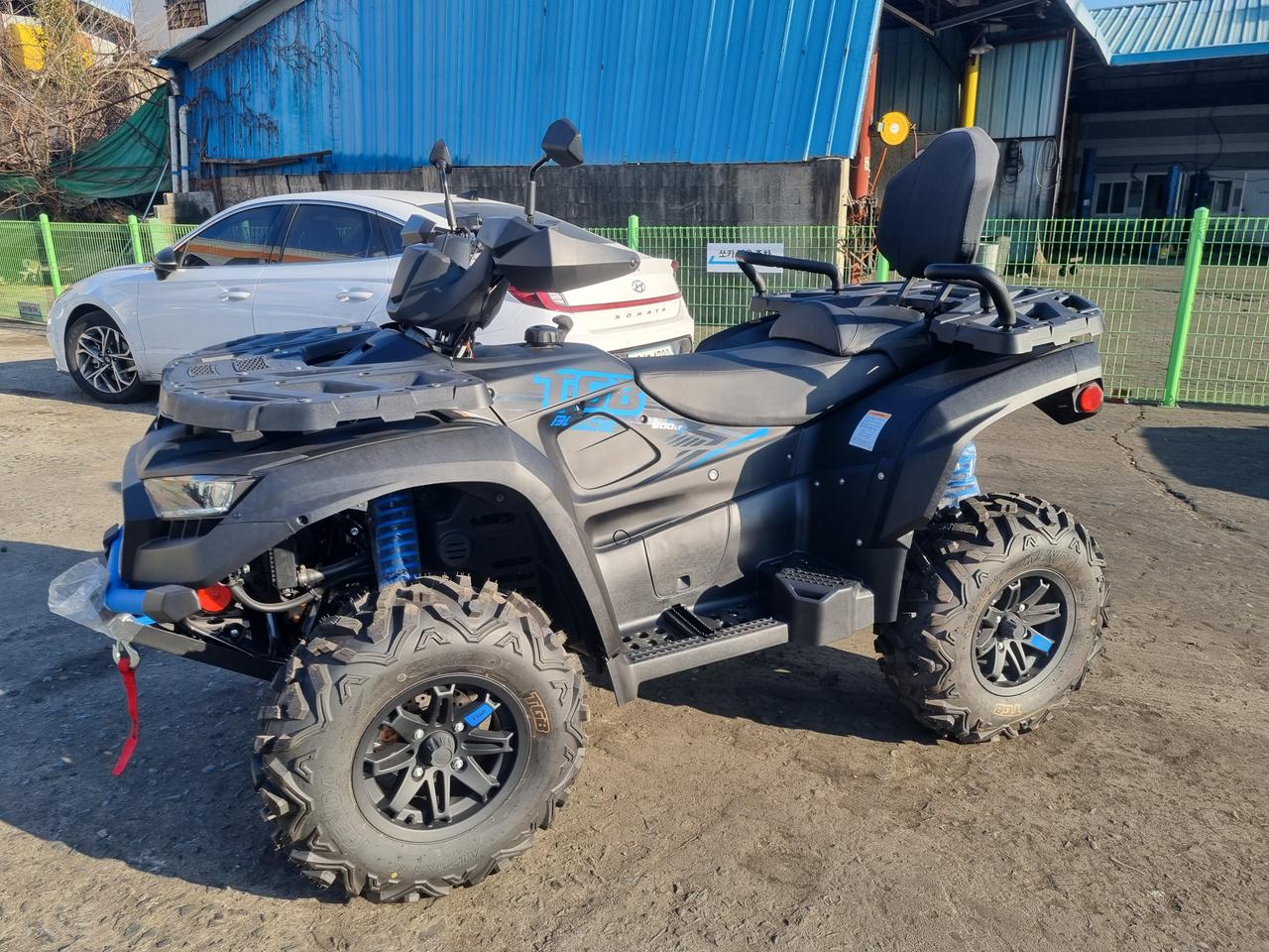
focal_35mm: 26
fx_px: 953
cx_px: 634
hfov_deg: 67.3
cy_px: 476
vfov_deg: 53.1
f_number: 1.8
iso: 50
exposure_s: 1/860
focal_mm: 5.4
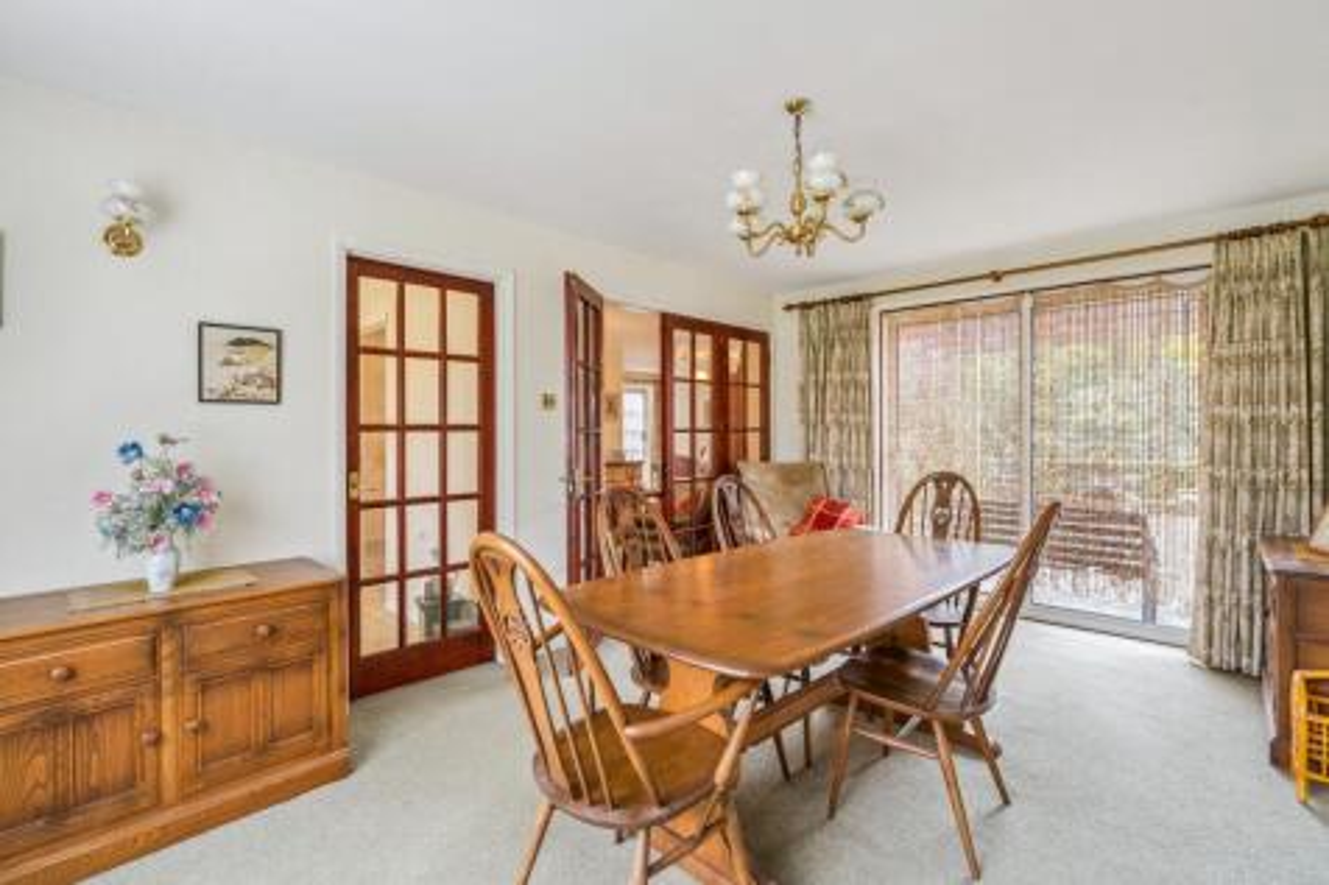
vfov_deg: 73.7
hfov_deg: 96.8
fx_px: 590
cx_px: 664
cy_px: 442
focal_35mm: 16
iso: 500
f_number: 5.6
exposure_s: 1/13
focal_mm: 16
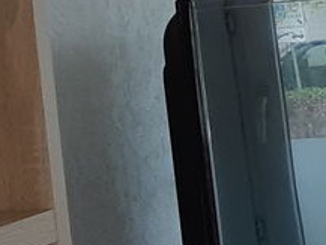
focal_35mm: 192
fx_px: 1809
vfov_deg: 7.7
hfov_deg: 7.8
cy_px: 218
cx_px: 1193
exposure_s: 1/102
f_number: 1.7
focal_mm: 3.93
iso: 40
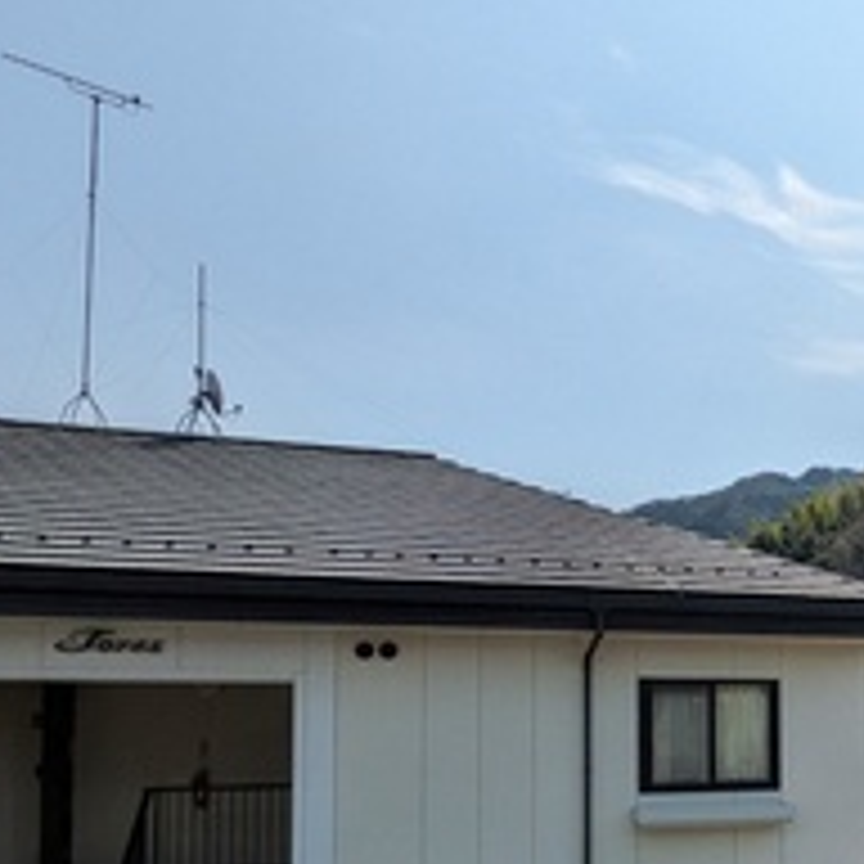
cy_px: 693
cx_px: 765
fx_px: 1017
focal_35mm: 36
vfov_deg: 43.8
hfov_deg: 42.5
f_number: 2.2
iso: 52
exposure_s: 1/4367
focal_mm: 1.85
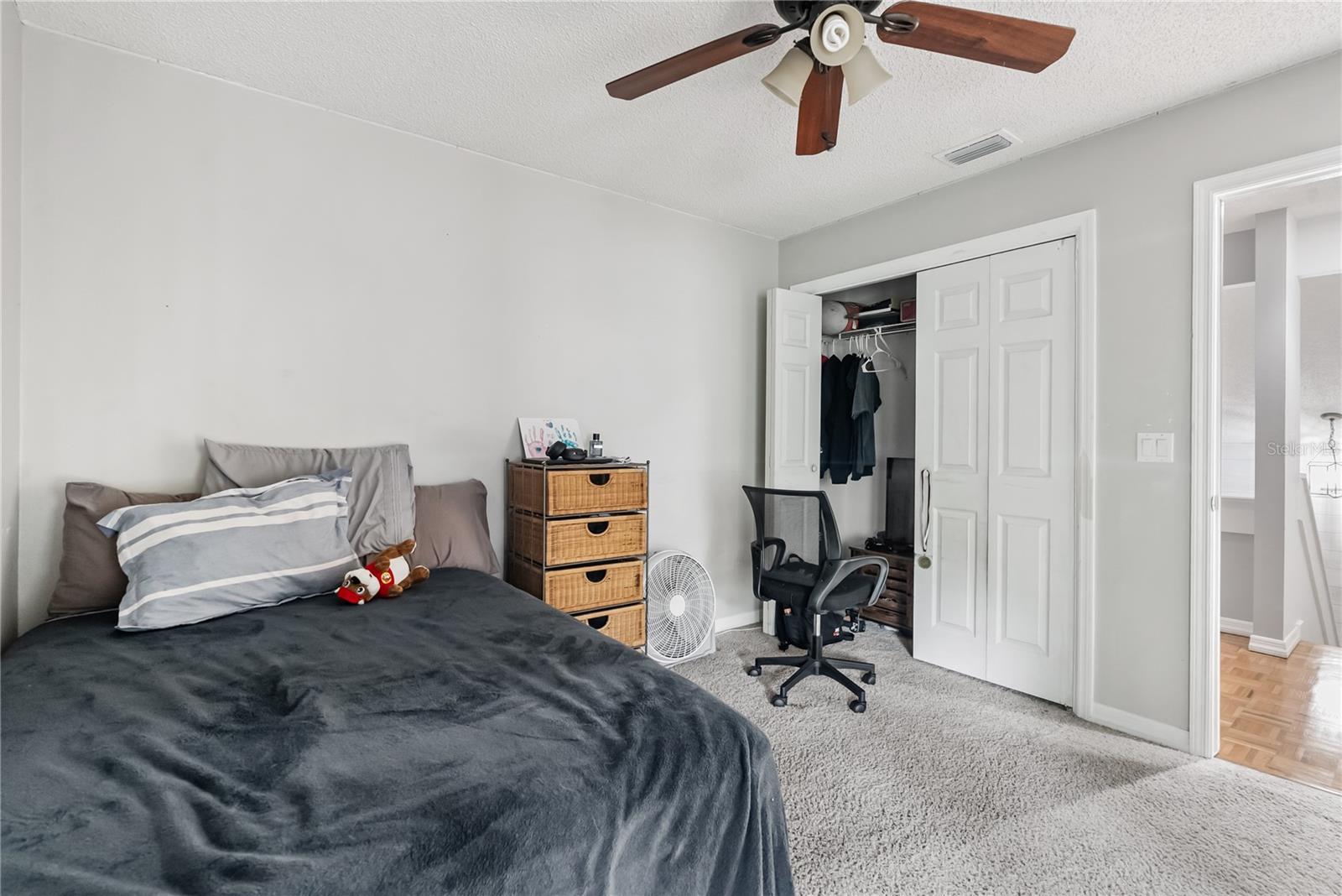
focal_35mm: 16
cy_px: 448
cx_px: 671
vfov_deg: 73.8
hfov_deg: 96.7
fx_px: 597
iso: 2000
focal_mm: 16
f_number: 8
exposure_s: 1.6
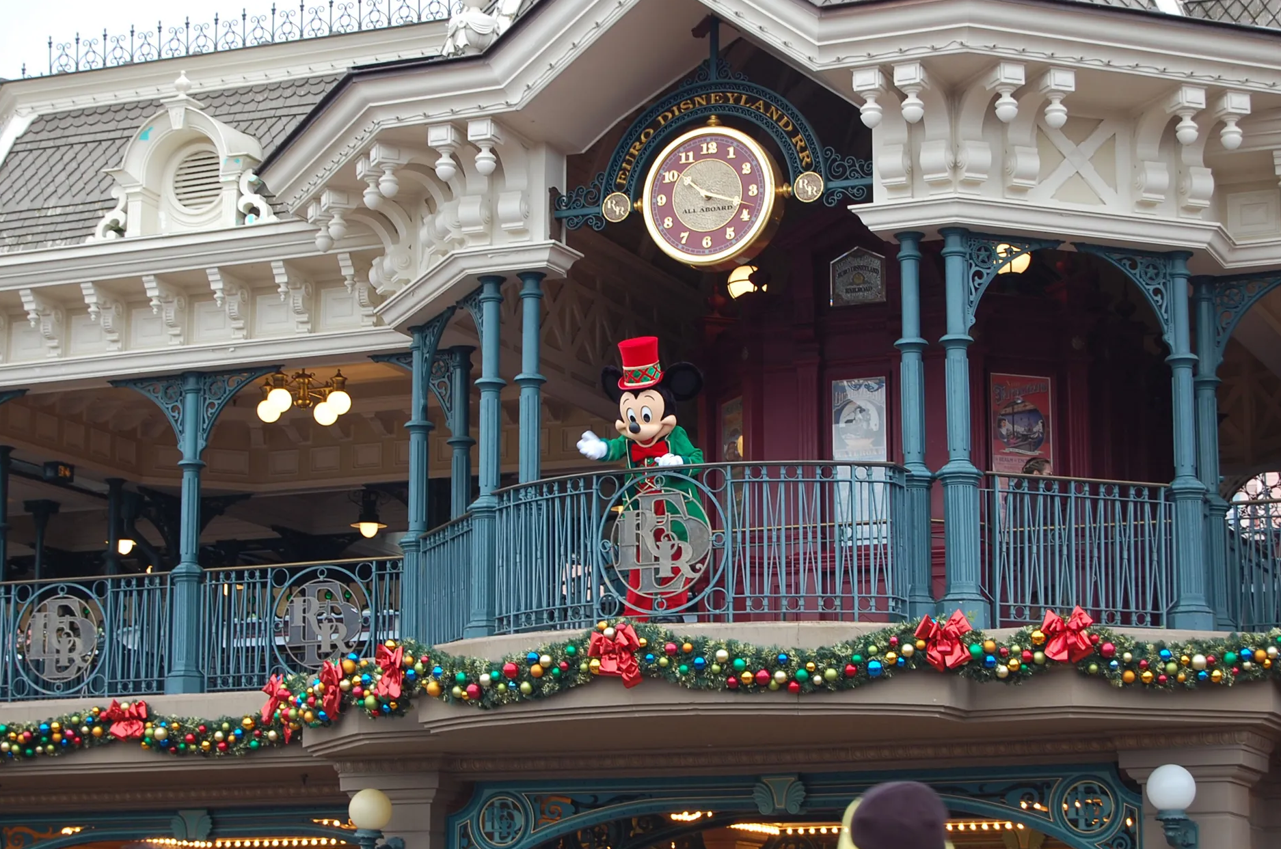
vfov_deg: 16.1
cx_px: 631
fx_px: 3002
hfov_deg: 24.1
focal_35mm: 85
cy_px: 433
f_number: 5.6
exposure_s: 1/40
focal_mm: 55
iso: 200
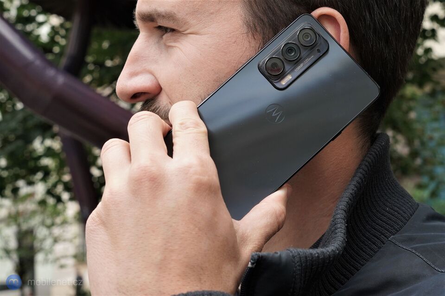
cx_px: 222
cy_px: 148
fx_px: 457
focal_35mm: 37
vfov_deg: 35.9
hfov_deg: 51.9
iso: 800
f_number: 8
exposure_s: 1/200
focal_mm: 37
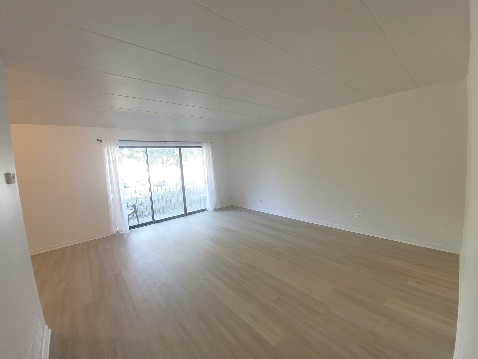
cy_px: 180
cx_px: 239
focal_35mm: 13
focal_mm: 1.74
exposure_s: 1/60
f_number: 2.2
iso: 125
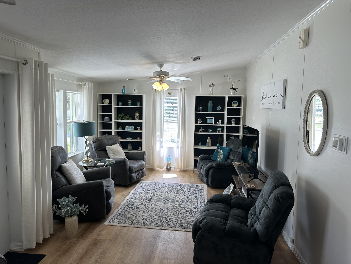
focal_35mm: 24
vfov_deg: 56.8
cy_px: 132
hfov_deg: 71.6
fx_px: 243
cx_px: 176
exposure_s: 1/123
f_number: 1.78
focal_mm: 6.86
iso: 50
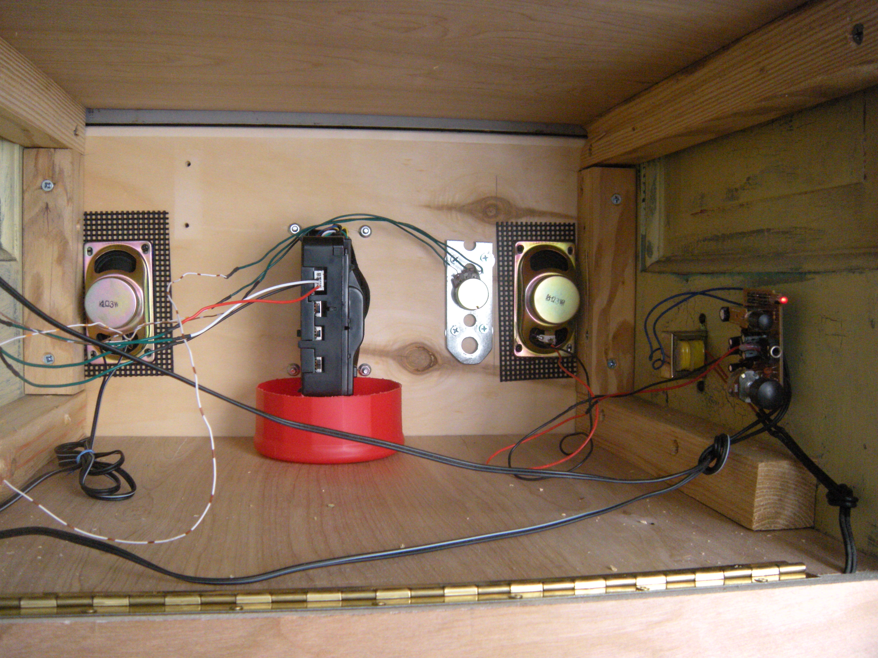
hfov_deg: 52.6
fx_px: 888
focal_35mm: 35
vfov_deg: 40.7
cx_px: 439
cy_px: 329
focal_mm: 5.9
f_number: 3.8
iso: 354
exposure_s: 1/56.2
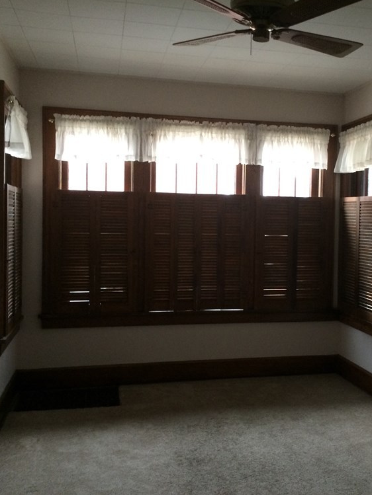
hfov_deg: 34.8
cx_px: 249
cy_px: 249
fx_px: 587
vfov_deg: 45.8
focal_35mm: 41
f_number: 2.2
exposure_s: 1/24
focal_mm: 4.12
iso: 320
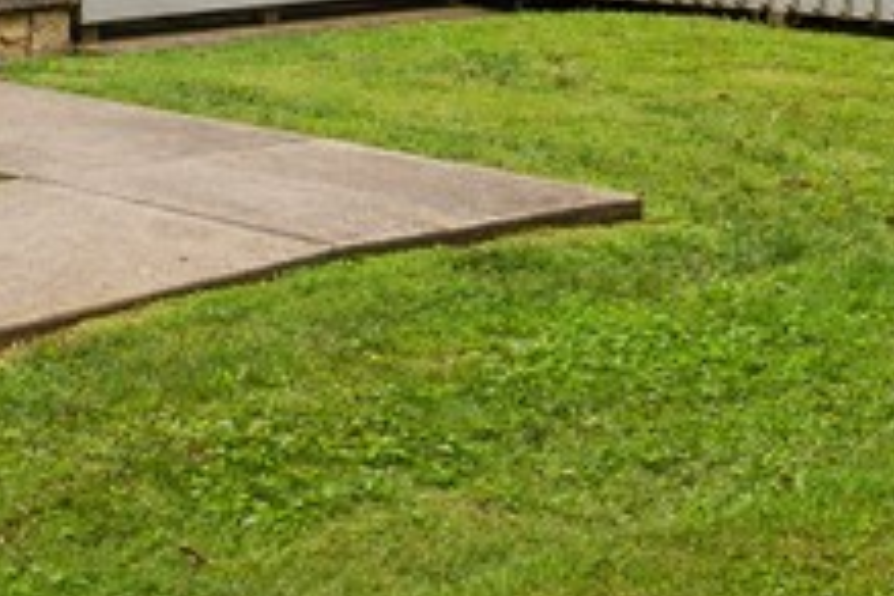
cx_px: -208
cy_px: -265
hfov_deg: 16.4
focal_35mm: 119
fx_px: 2955
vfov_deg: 11.1
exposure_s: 1/160
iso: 125
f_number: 6.3
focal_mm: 24
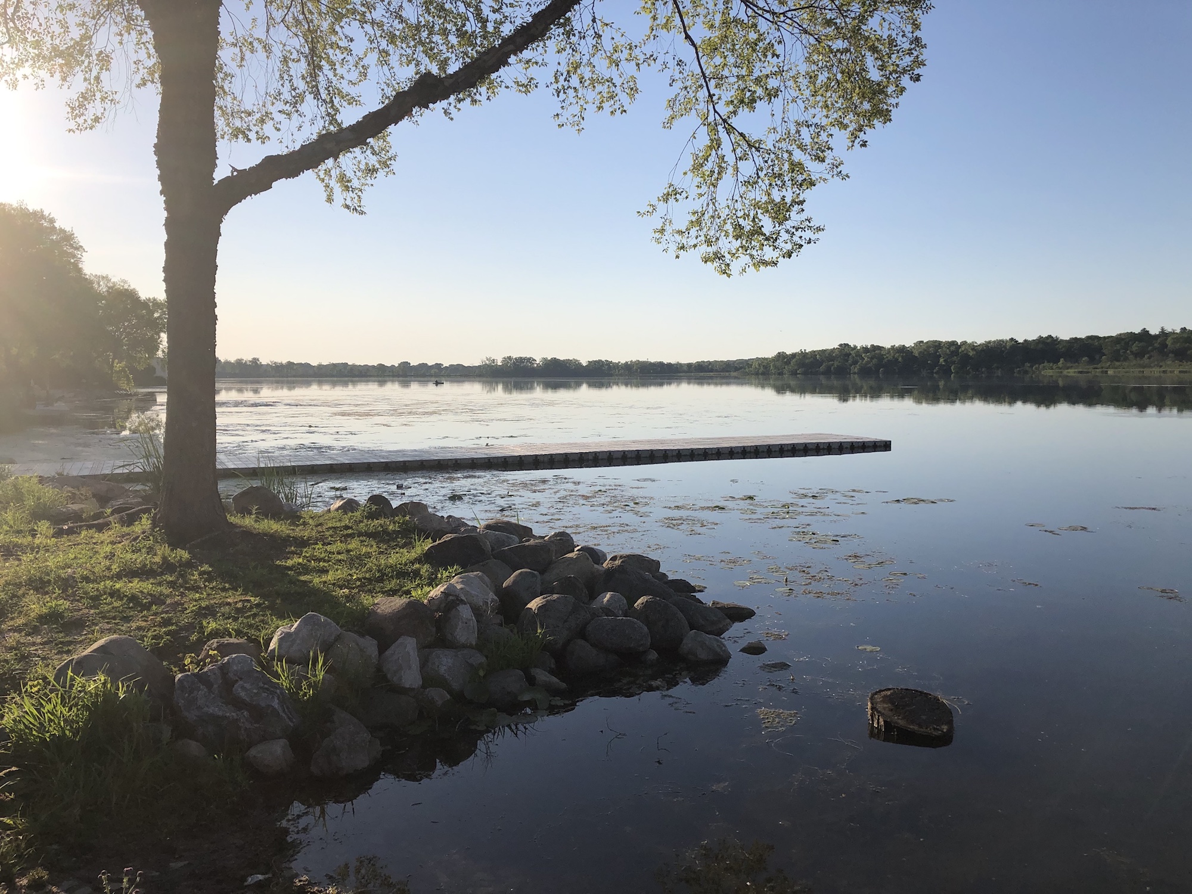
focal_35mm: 28
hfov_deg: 63.4
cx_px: 596
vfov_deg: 49.7
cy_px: 447
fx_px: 964
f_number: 1.8
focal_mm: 3.99
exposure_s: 1/3040
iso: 20
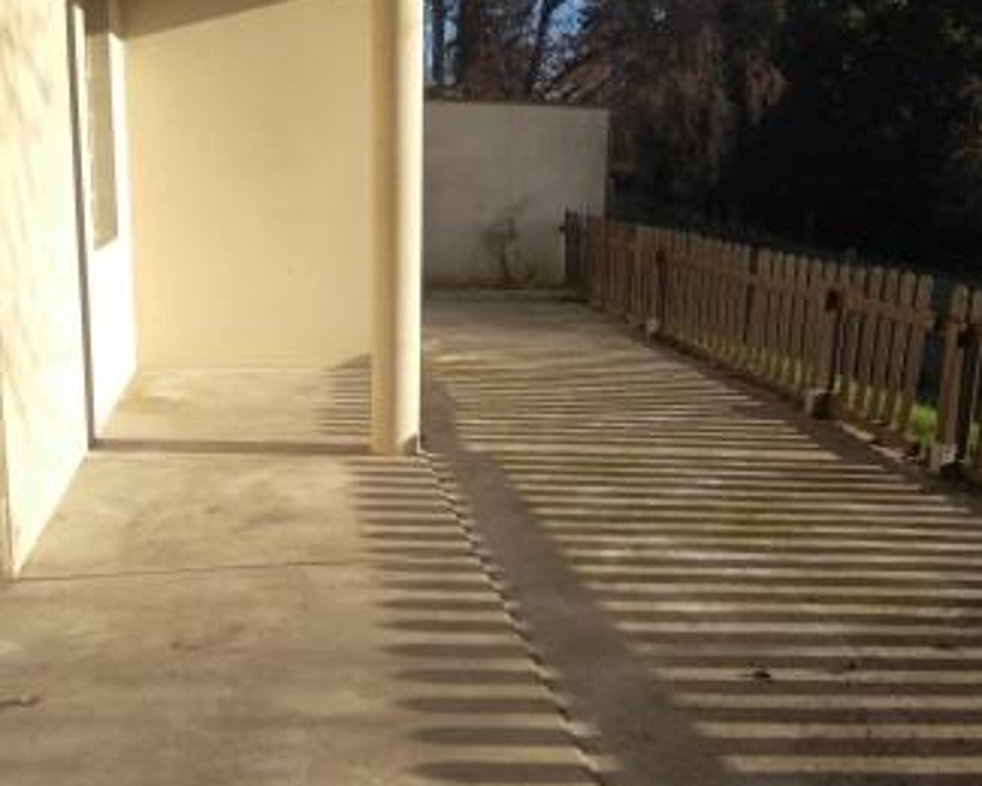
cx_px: 505
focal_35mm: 35
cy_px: 372
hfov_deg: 51.5
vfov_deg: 42.2
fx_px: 1017
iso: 100
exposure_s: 1/1160
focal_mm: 3.6
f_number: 1.8
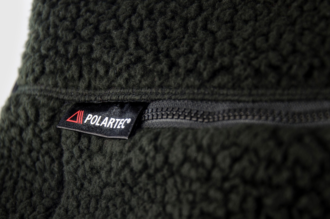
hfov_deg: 19.5
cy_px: 110
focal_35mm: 105
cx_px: 165
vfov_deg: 13.0
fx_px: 960
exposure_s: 1/40
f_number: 5.3
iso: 200
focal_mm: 70
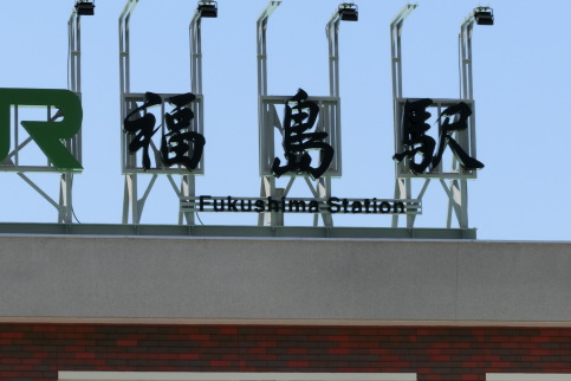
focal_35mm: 263
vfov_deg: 5.2
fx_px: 4171
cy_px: 157
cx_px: 208
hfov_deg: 7.8
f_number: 5.9
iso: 80
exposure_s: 1/400
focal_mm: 34
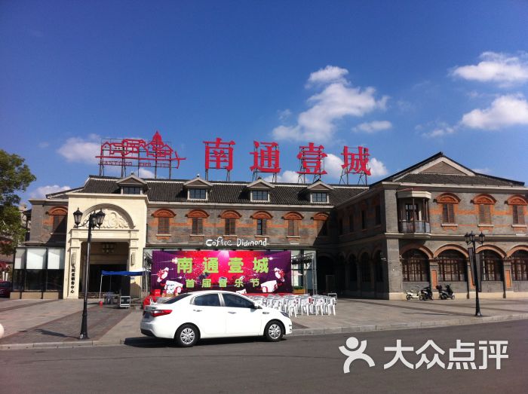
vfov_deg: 40.6
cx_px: 264
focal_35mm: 35
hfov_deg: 52.7
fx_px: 533
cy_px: 197
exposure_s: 1/1885
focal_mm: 3.85
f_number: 2.8
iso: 80
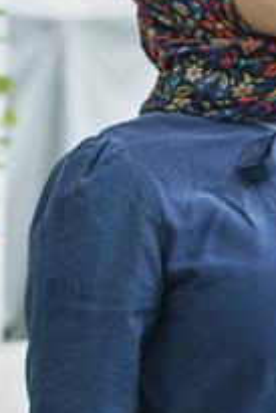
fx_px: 3191
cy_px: 165
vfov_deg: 7.4
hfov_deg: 4.9
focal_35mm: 278
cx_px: 264
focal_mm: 123
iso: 200
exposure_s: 1/100
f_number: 5.6
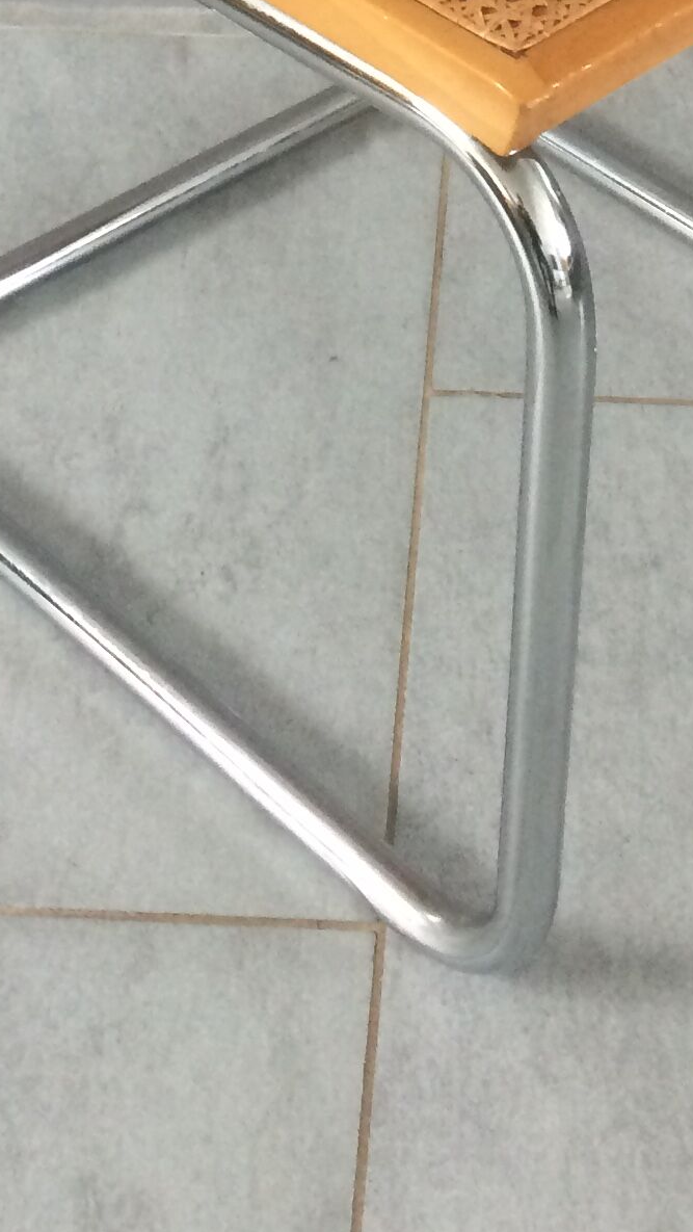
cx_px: 465
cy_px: -254
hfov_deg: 13.9
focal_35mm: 87
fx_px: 2841
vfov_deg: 22.5
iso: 160
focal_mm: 4.15
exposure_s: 1/33
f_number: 2.2
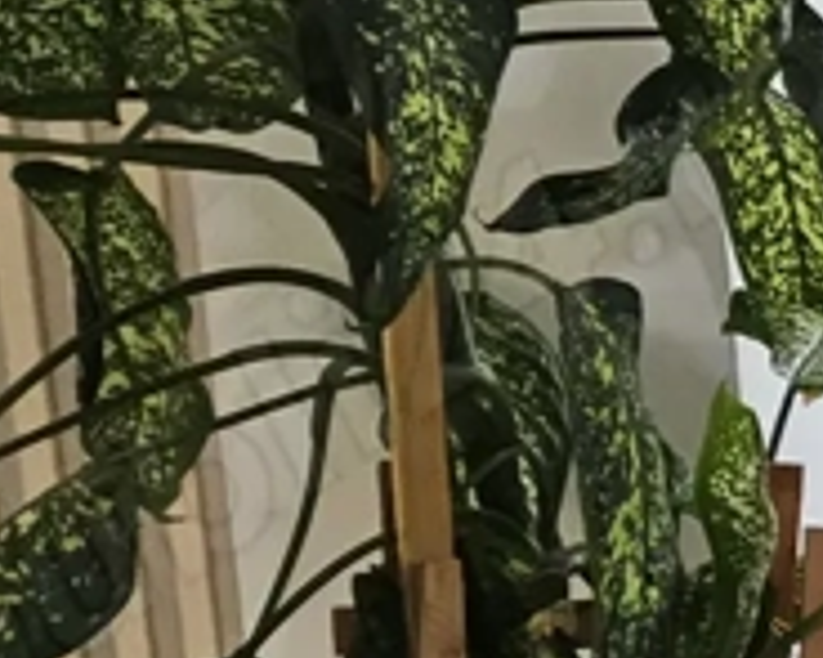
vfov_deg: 22.0
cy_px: 457
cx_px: 1937
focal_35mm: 69
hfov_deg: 15.5
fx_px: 1680
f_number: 2.2
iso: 200
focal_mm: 2.2
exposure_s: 1/50
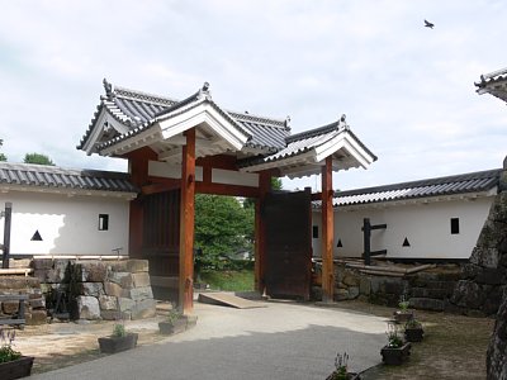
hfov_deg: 52.6
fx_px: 513
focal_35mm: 35
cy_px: 190
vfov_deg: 40.7
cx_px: 254
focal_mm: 7.4
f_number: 5.6
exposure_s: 1/320
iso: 80
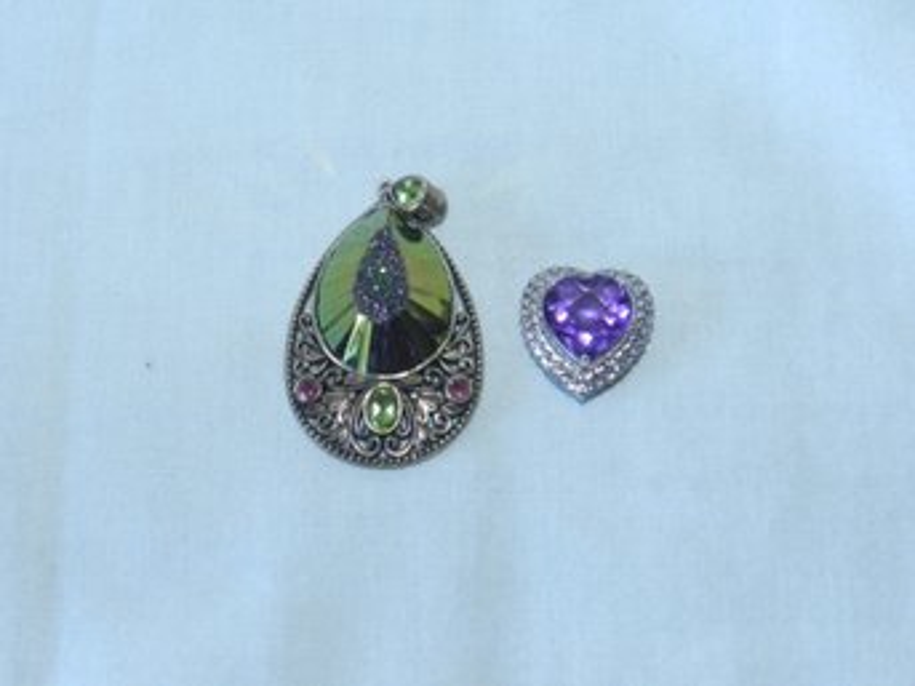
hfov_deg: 32.2
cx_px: 458
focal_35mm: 60
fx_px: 1585
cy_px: 343
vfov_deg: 24.4
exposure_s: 1/30
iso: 200
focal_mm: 10.7
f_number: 4.6
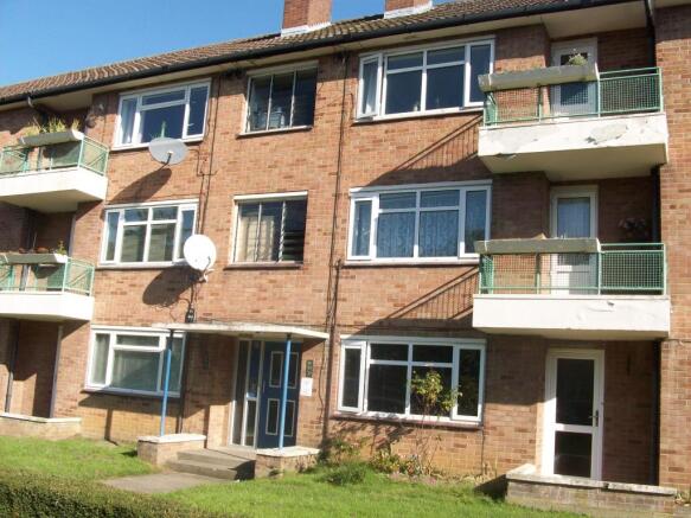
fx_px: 679
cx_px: 346
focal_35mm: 34
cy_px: 259
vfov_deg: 41.8
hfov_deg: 54.0
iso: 64
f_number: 5.5
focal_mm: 5.7
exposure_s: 1/219
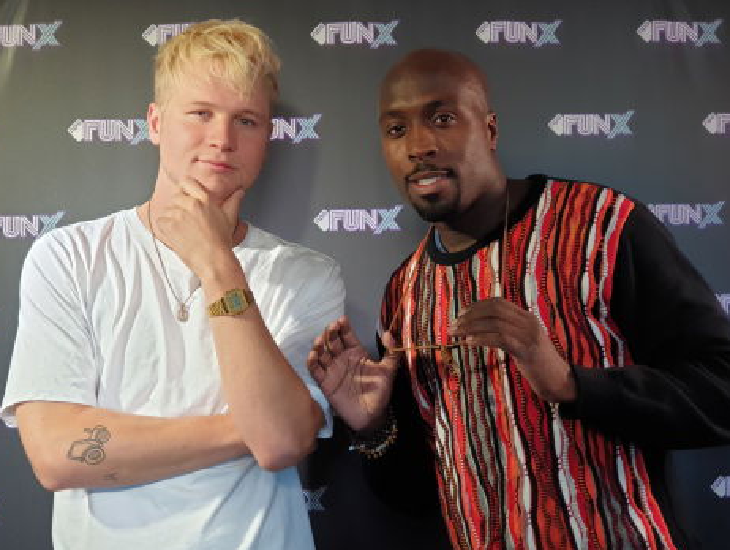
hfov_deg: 34.3
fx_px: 1183
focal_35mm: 56
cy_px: 269
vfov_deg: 26.2
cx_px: 349
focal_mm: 6
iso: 50
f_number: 2.4
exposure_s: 1/21
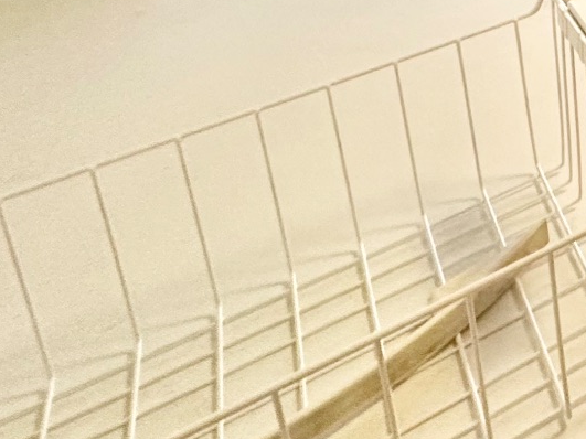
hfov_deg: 23.6
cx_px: 982
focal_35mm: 54
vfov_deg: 20.8
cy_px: -299
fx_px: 914
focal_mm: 2.22
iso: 250
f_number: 2.2
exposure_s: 1/50
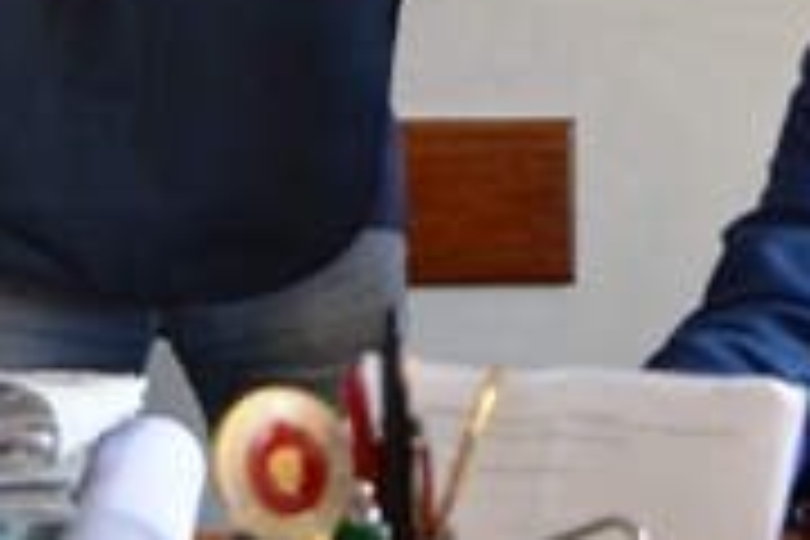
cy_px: -115
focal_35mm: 96
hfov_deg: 21.2
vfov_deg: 13.8
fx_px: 2160
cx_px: 423
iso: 560
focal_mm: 18
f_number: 3.5
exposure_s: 1/60
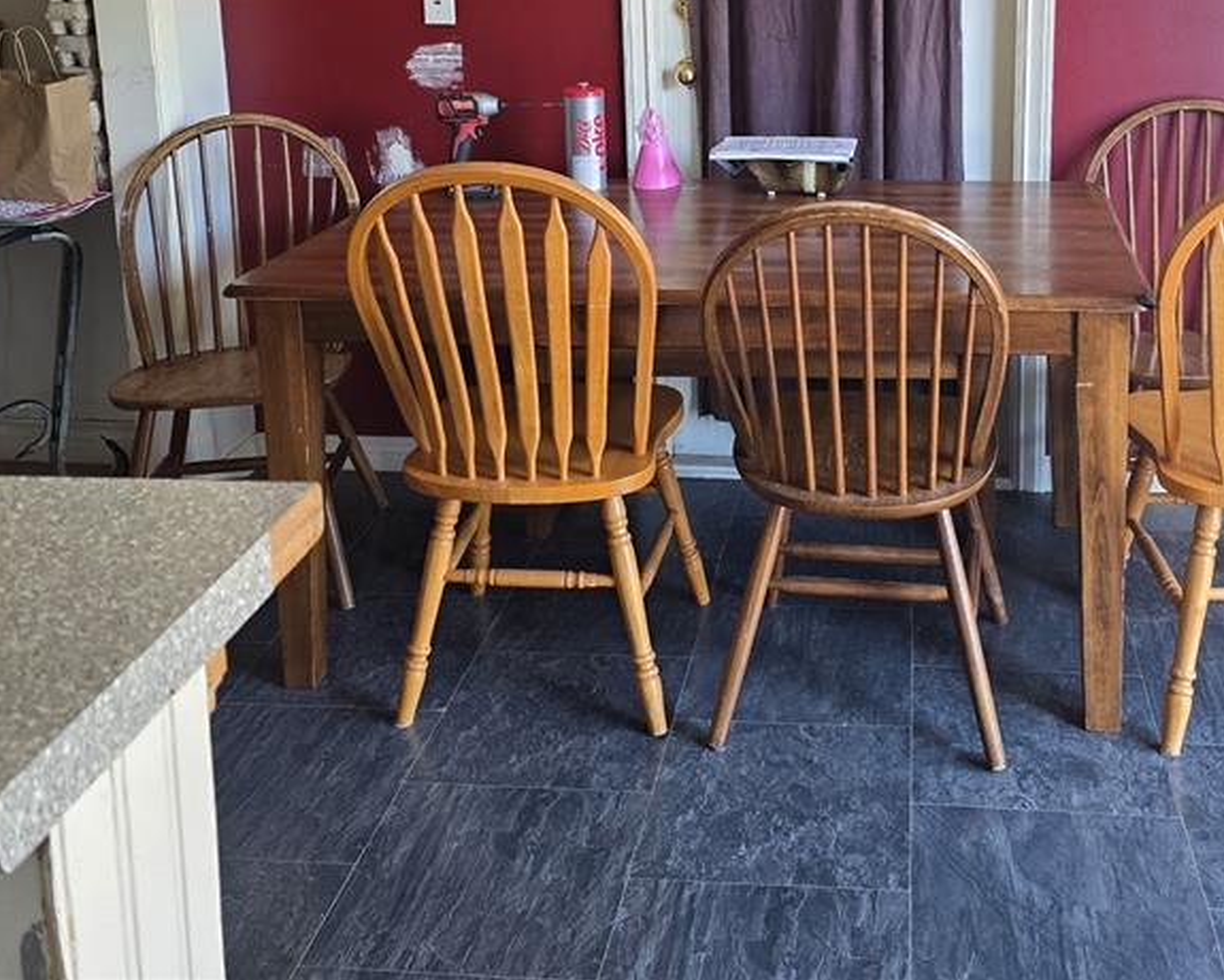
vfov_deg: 35.8
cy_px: 164
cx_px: 764
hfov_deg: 45.4
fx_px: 1449
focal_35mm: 40
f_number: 1.7
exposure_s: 1/120
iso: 200
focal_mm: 6.3
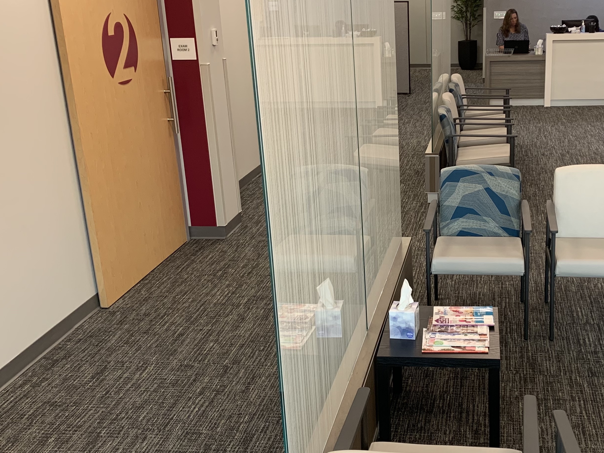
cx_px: 415
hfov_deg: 43.1
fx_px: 750
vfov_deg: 33.6
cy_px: 223
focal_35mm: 43
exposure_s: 1/60
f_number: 1.8
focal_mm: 4.25
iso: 100
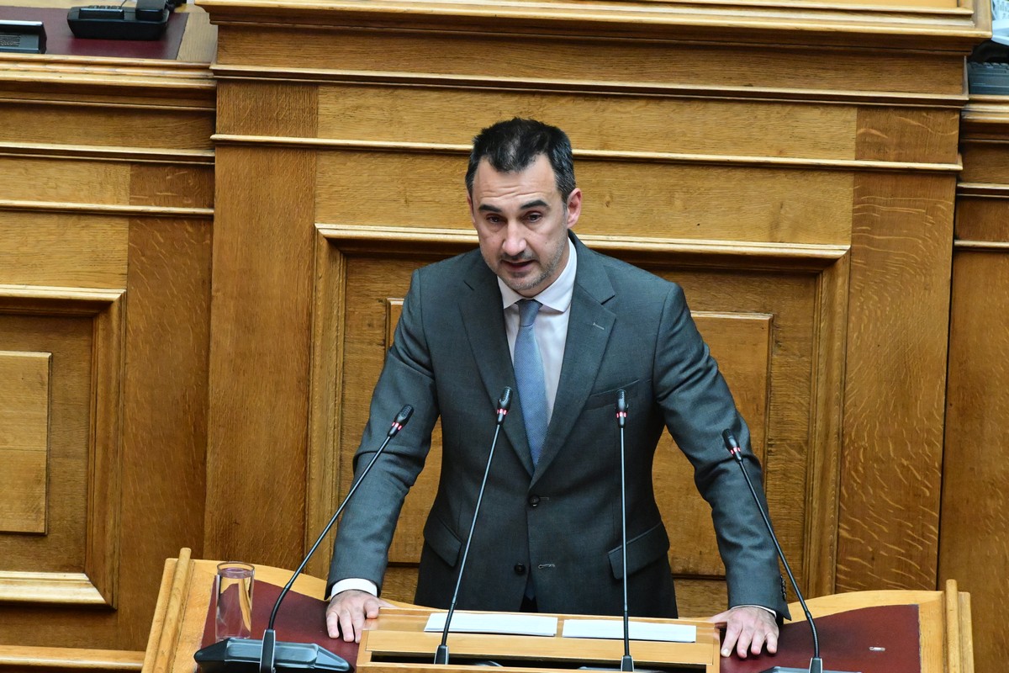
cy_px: 336
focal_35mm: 360
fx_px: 10089
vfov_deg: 3.8
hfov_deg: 5.7
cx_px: 504
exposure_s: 1/400
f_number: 7.1
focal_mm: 240
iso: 8000
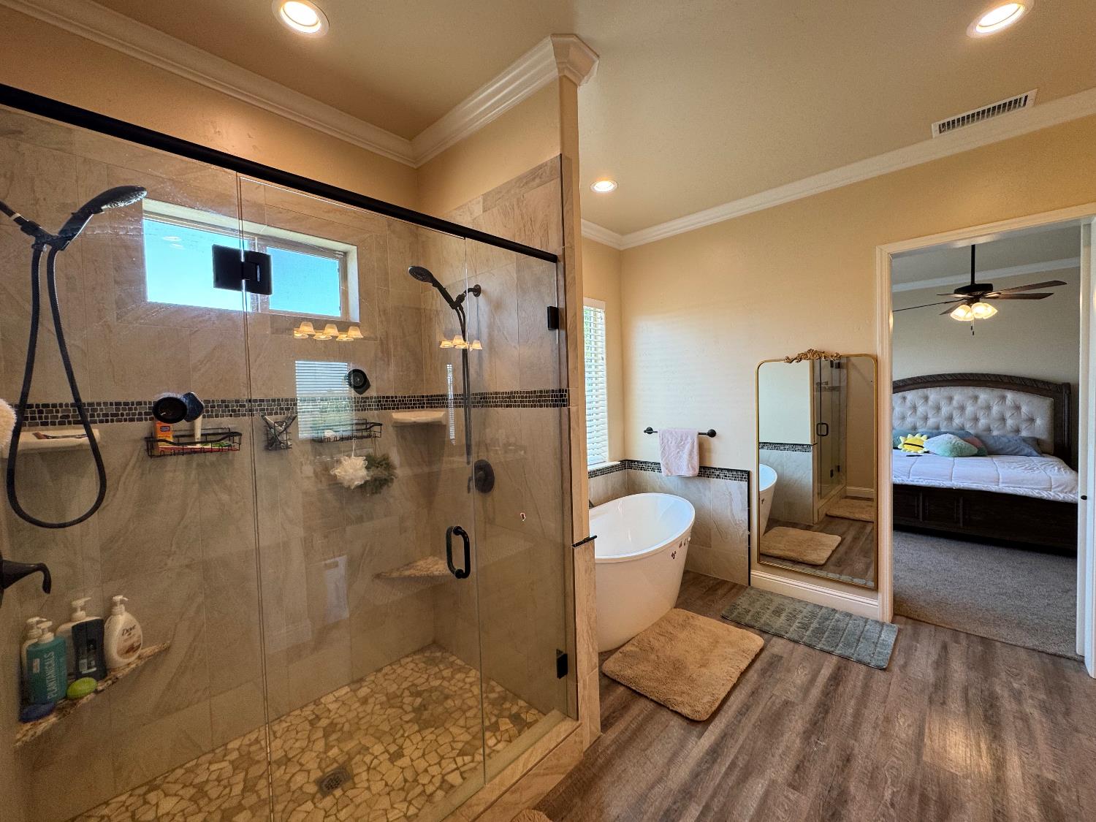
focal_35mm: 14
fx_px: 443
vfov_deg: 85.7
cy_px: 411
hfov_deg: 102.1
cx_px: 548
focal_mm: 2.22
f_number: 2.2
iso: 80
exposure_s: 1/120
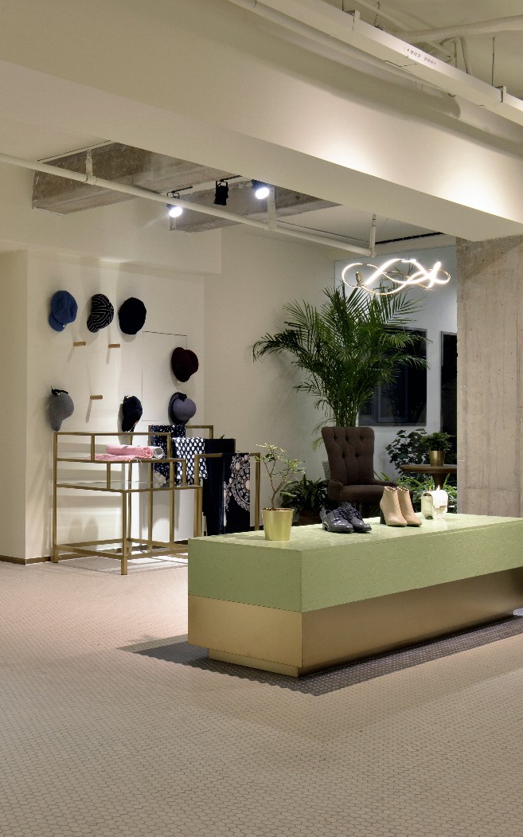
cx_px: 22
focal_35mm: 45
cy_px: 423
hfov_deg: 27.3
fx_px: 1026
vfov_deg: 44.4
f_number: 11
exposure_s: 1/6
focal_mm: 29
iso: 200
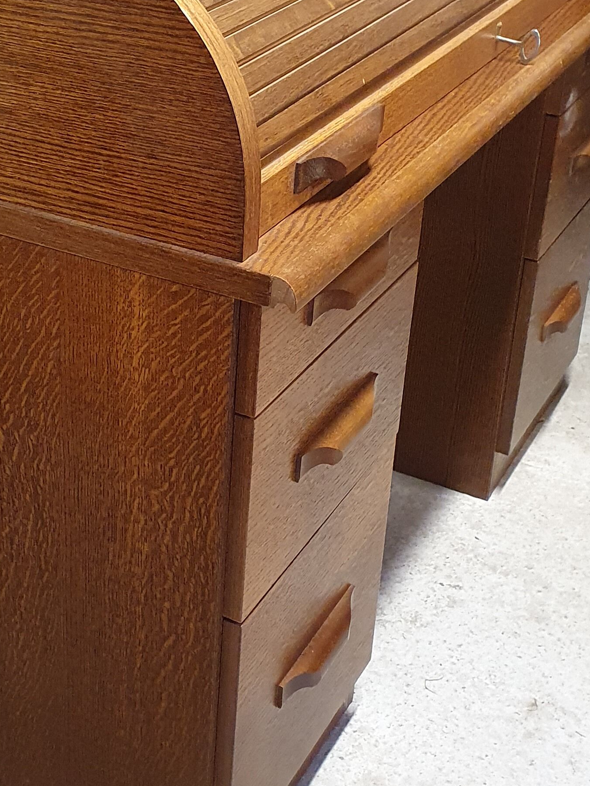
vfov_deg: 33.0
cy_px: 270
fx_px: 1318
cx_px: 171
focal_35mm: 58
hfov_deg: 25.0
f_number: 2.4
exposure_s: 1/50
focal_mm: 4.32
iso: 640
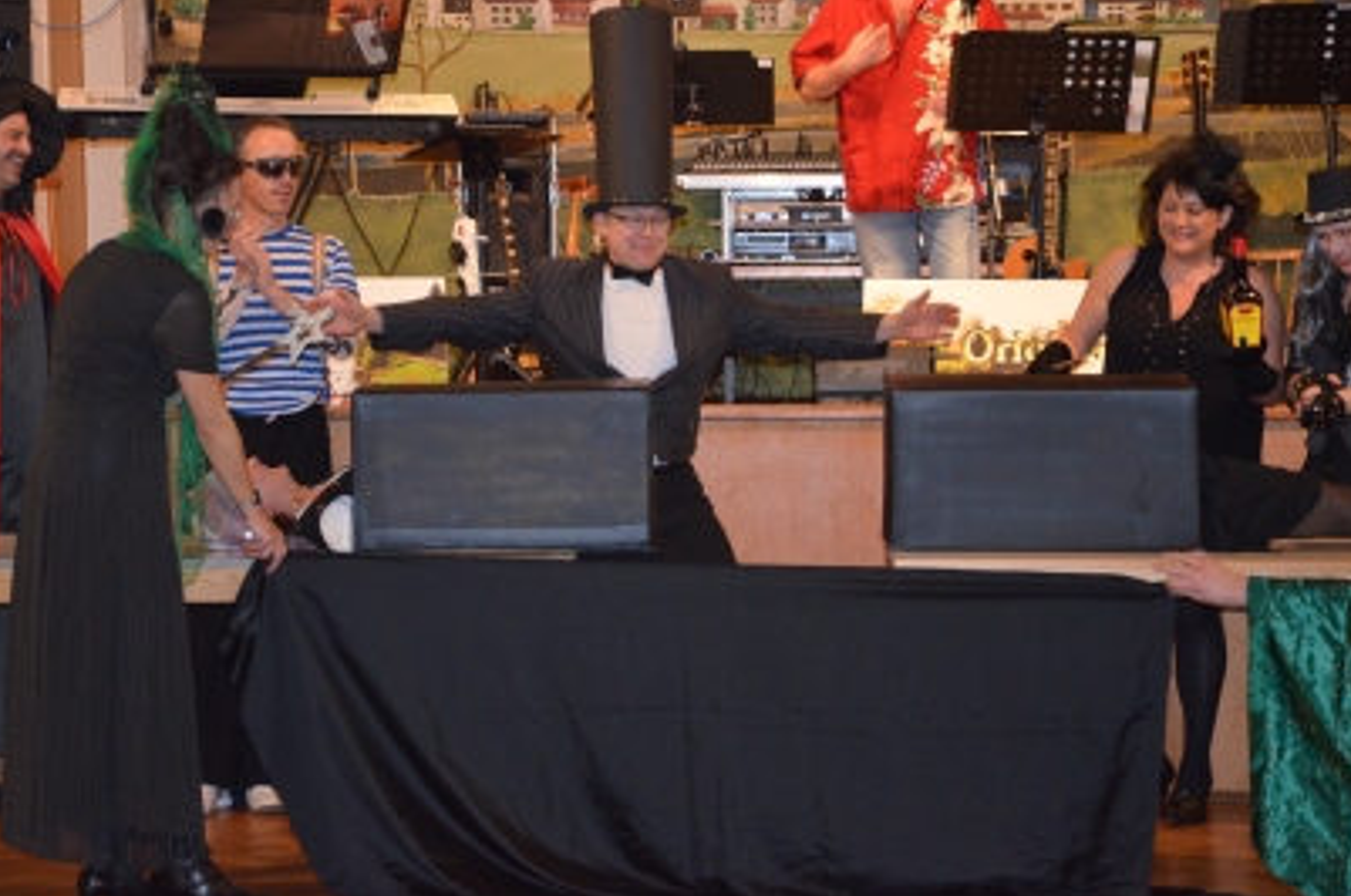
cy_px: 423
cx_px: 637
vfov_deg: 11.3
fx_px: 4516
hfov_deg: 17.0
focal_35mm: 121
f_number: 5.3
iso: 3200
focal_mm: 75
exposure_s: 1/60
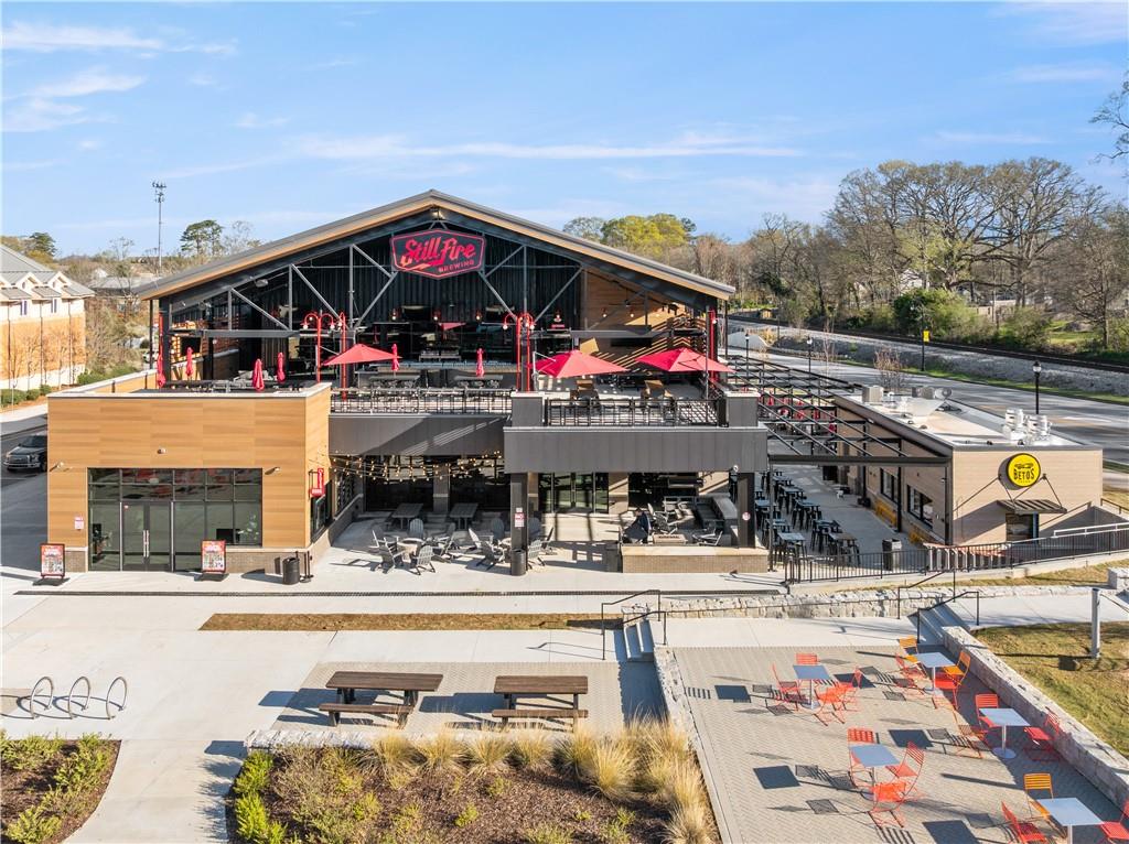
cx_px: 564
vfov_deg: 56.7
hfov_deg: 71.6
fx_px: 782
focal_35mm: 24
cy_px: 422
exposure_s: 1/1600
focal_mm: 12.29
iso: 100
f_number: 2.8
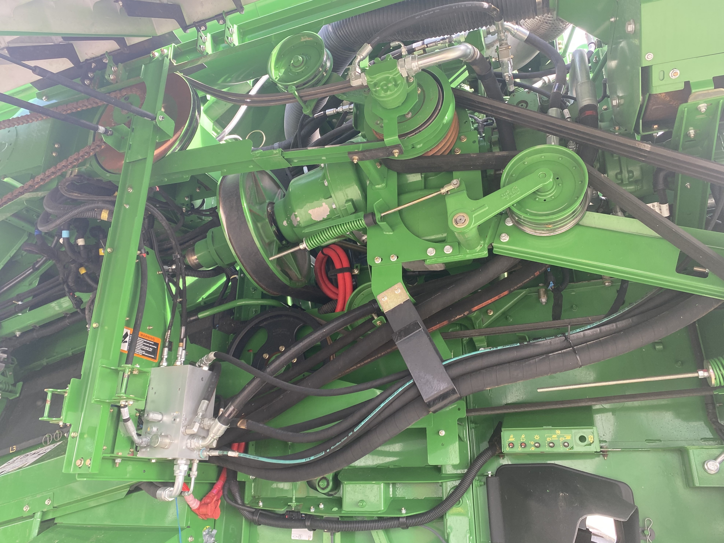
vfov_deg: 53.1
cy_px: 272
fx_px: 544
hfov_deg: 67.3
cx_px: 362
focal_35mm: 26
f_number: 1.8
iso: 64
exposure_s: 1/122
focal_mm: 4.25
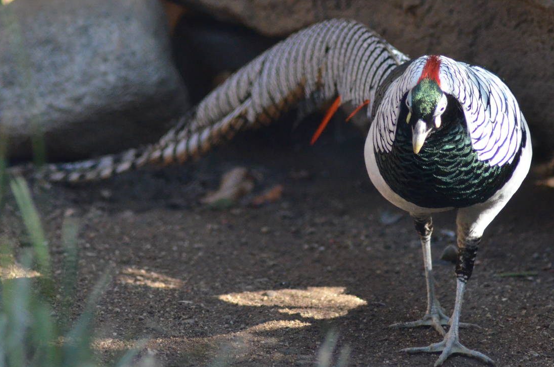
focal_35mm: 295
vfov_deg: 4.6
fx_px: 4526
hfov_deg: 7.0
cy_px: 113
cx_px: 275
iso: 2800
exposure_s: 1/500
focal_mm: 135
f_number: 4.2
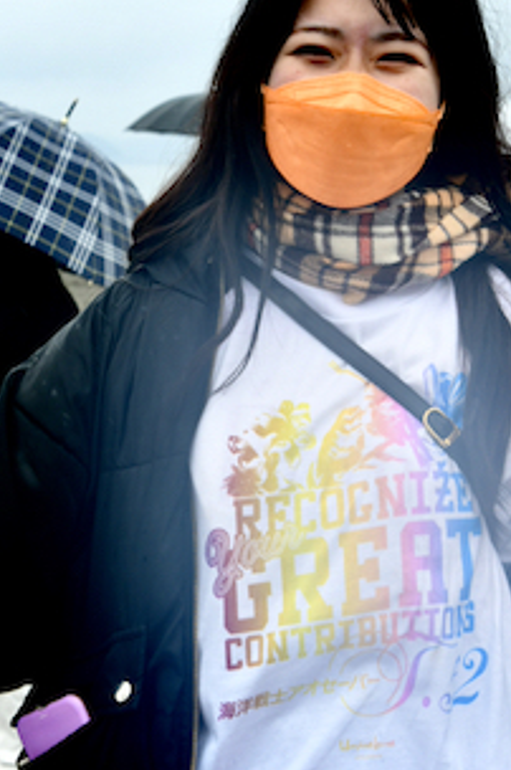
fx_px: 2070
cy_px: 441
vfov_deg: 21.0
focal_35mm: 97
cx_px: 305
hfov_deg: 14.1
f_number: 6.3
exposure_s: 1/400
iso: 320
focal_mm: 46
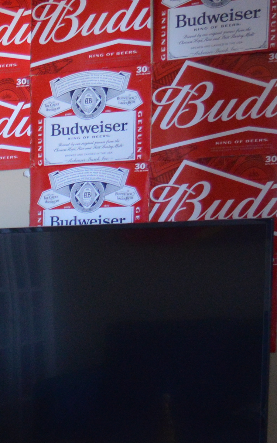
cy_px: 492
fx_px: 1293
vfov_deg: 18.7
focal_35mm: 107
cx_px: -338
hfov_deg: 10.8
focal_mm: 17
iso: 800
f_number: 4
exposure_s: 1/60
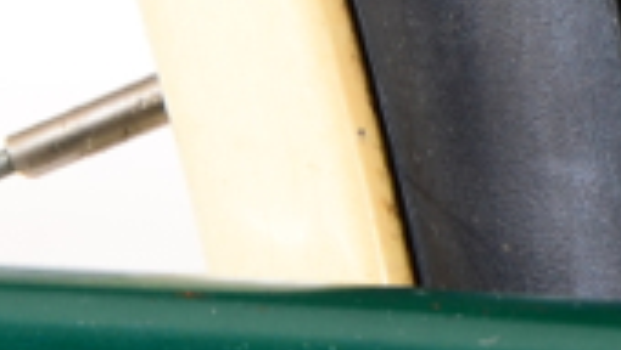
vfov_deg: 1.3
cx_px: -289
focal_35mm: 968
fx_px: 15956
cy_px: 598
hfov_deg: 2.2
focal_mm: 105
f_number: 11
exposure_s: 1/250
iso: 200
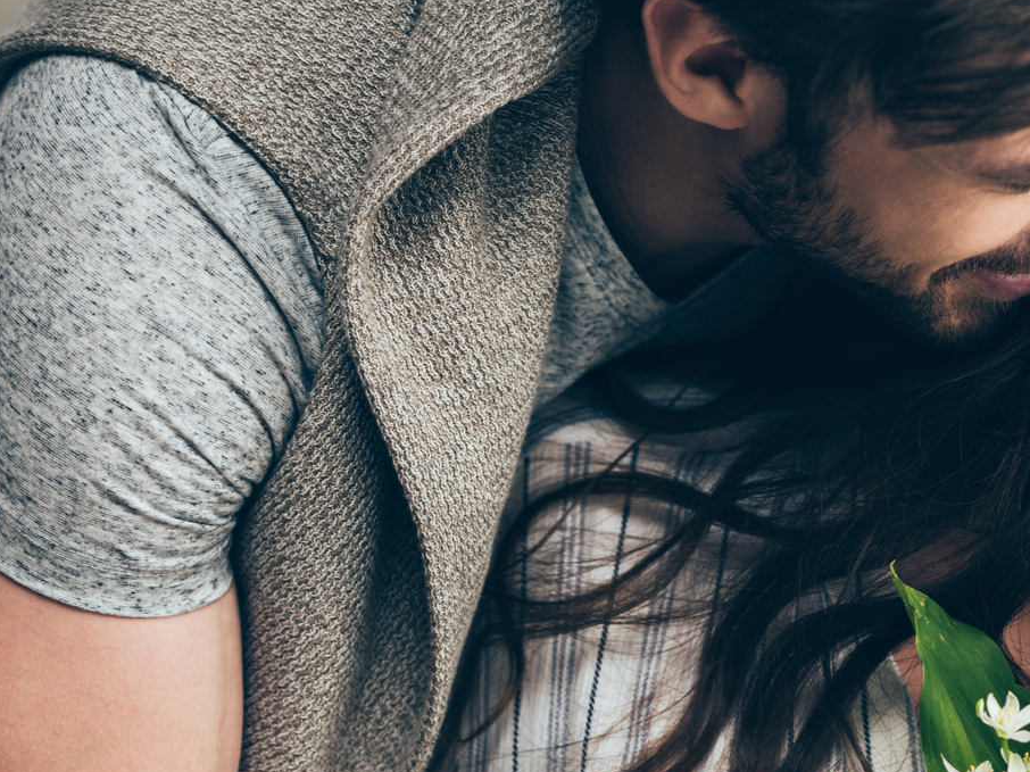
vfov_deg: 6.6
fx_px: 6634
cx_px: 948
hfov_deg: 8.8
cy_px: 710
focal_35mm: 223
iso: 100
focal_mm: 105
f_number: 4
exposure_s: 1/160
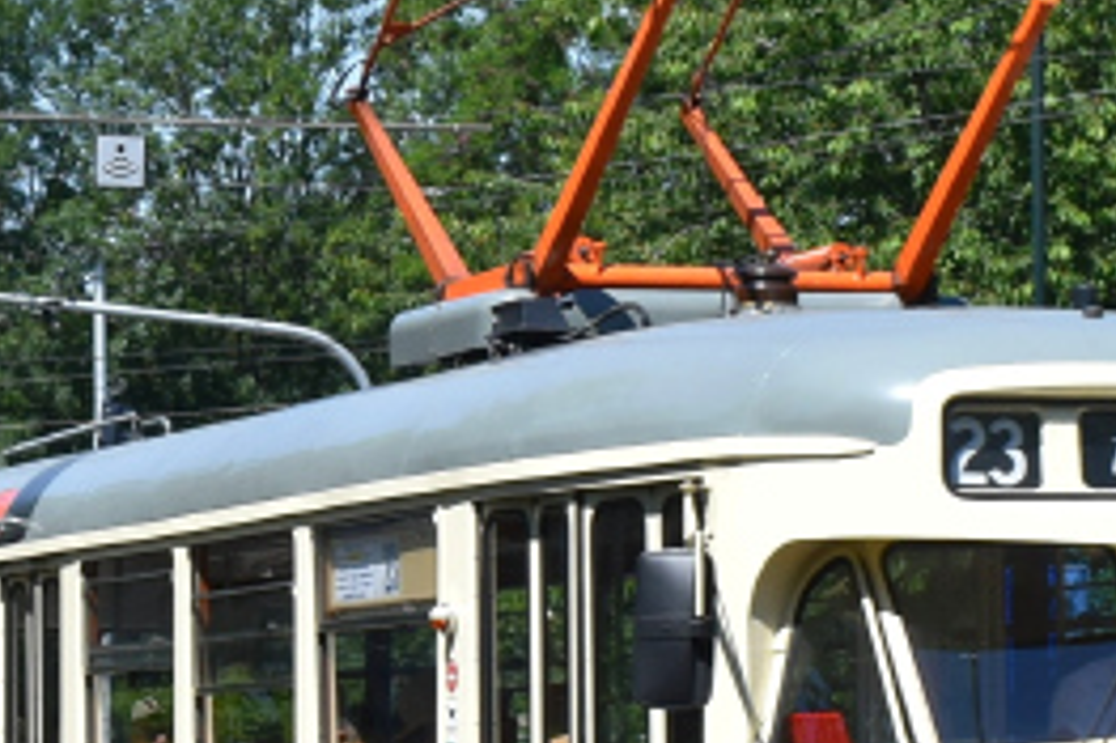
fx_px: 6211
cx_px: 479
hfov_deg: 10.3
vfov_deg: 6.8
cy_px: 299
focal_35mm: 200
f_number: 9
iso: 200
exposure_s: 1/320
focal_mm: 27
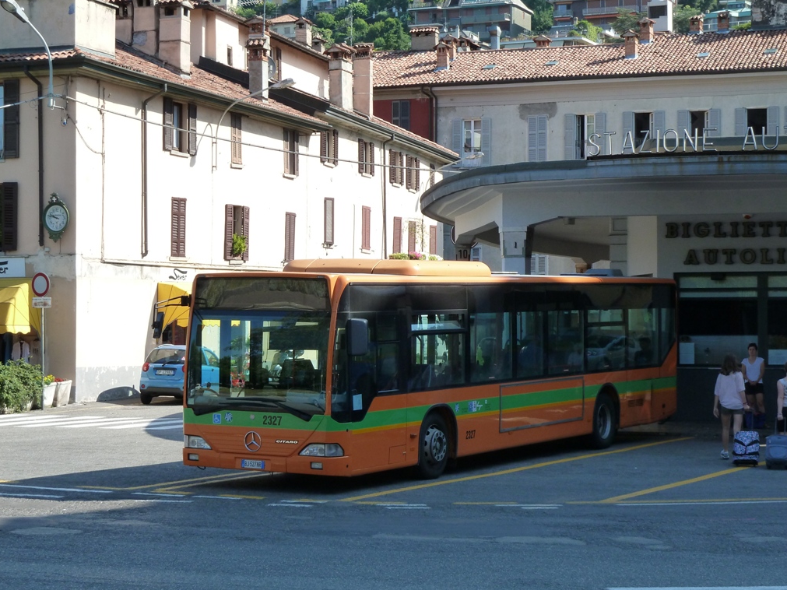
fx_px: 1796
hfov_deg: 24.7
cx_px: 395
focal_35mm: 79
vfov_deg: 18.7
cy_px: 296
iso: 200
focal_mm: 12.8
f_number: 4.2
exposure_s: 1/320
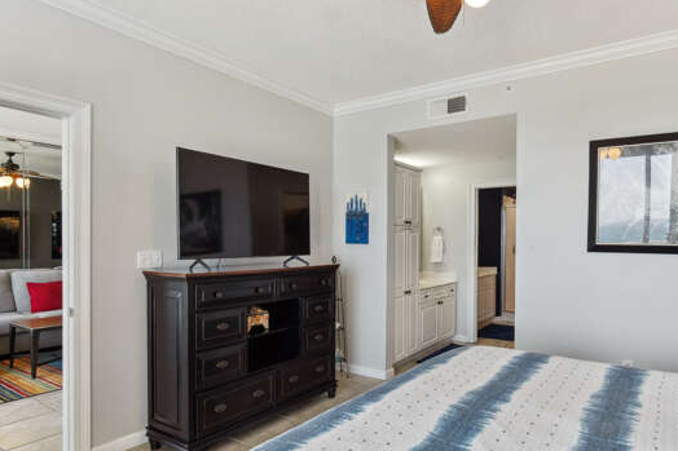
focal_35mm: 22
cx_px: 382
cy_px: 246
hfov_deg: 78.2
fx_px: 414
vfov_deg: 57.1
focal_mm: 10
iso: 400
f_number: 7.1
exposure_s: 1/50
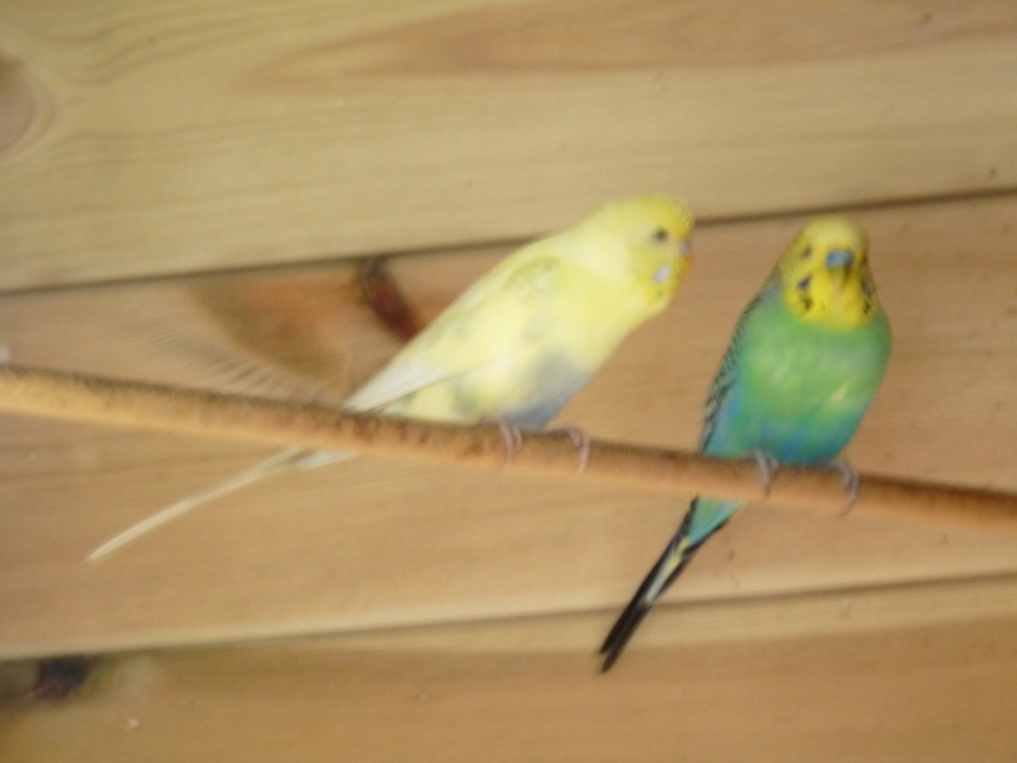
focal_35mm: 159
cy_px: 382
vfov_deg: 9.3
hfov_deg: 12.4
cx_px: 508
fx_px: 4671
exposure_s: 1/8
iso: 400
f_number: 3.7
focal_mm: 28.3
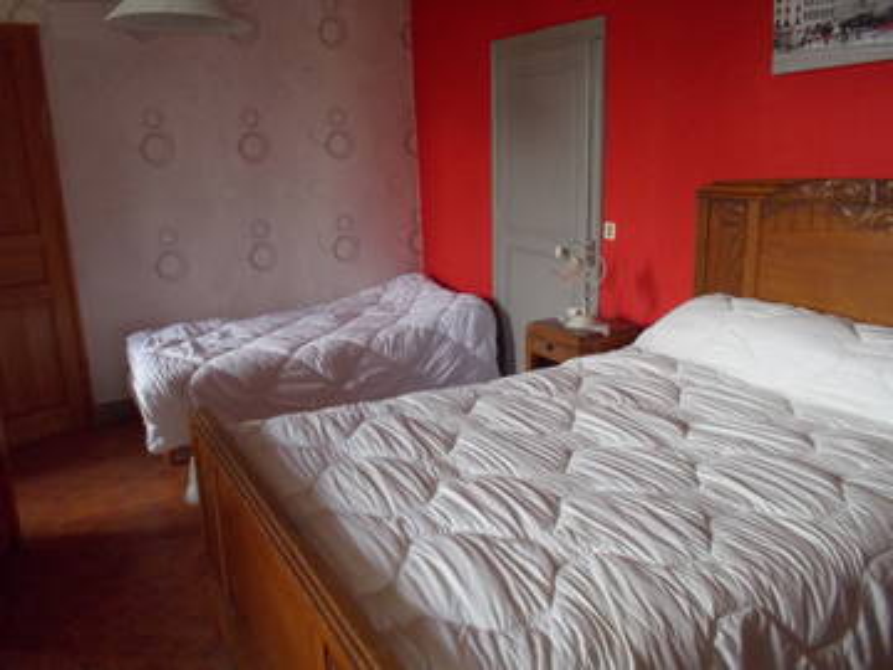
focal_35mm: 29
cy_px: 335
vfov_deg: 48.2
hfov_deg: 61.7
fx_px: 748
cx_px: 446
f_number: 3.3
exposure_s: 1/30
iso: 400
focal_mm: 4.1
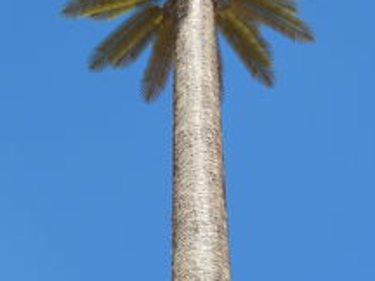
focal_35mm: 124
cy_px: 83
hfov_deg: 15.8
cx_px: 260
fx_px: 1343
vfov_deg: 11.9
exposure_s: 1/400
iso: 125
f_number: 4.8
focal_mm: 12
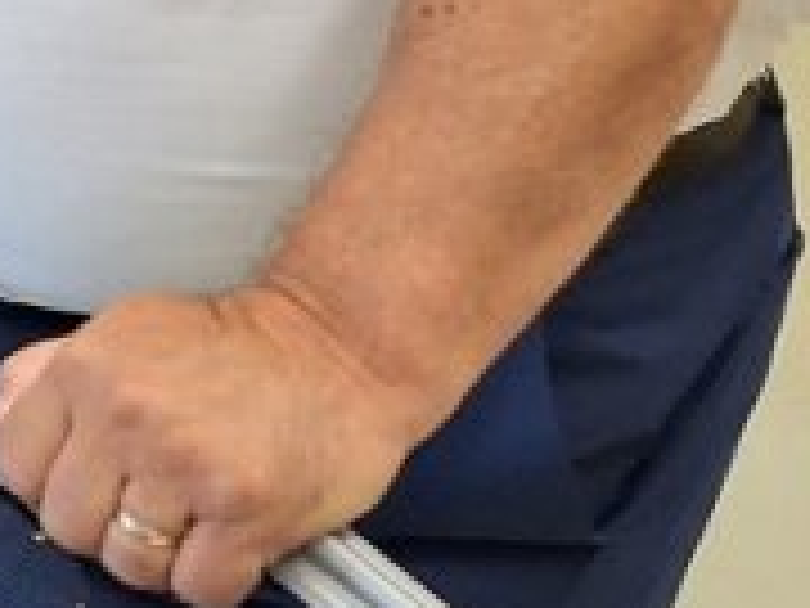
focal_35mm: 131
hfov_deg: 11.4
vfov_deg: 10.5
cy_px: -585
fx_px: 3065
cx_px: -1350
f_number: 1.8
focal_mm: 5.54
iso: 80
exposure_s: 1/50
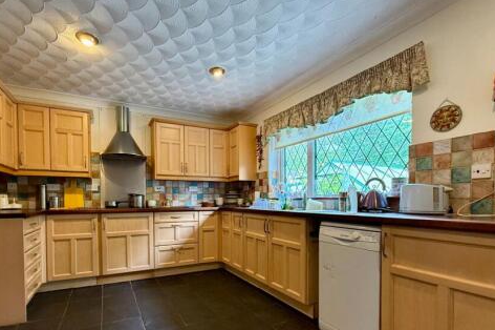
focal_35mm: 18
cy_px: 207
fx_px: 247
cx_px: 218
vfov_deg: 66.3
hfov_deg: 89.6
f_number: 2.2
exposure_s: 1/99
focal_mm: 2.22
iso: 320
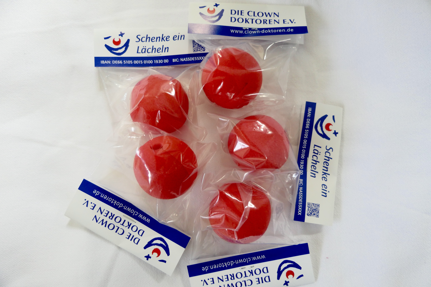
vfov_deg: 53.1
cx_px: 216
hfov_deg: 73.7
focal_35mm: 24
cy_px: 144
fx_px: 287
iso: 500
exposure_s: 1/60
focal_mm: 8.8
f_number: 2.8
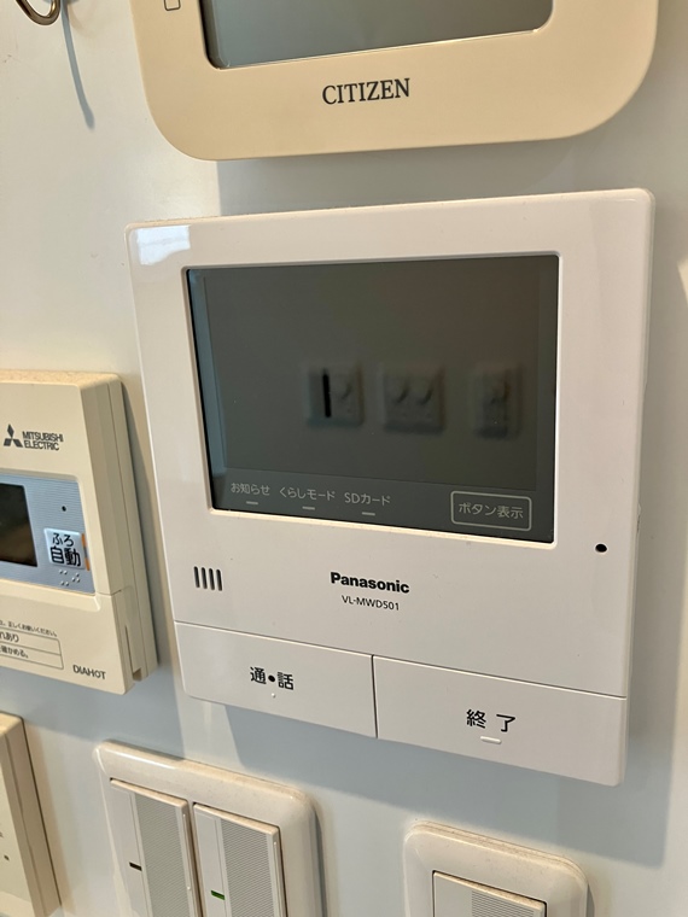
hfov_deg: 49.7
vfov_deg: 63.4
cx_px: 344
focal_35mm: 28
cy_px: 458
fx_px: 742
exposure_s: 1/50
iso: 80
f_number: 1.8
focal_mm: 3.99
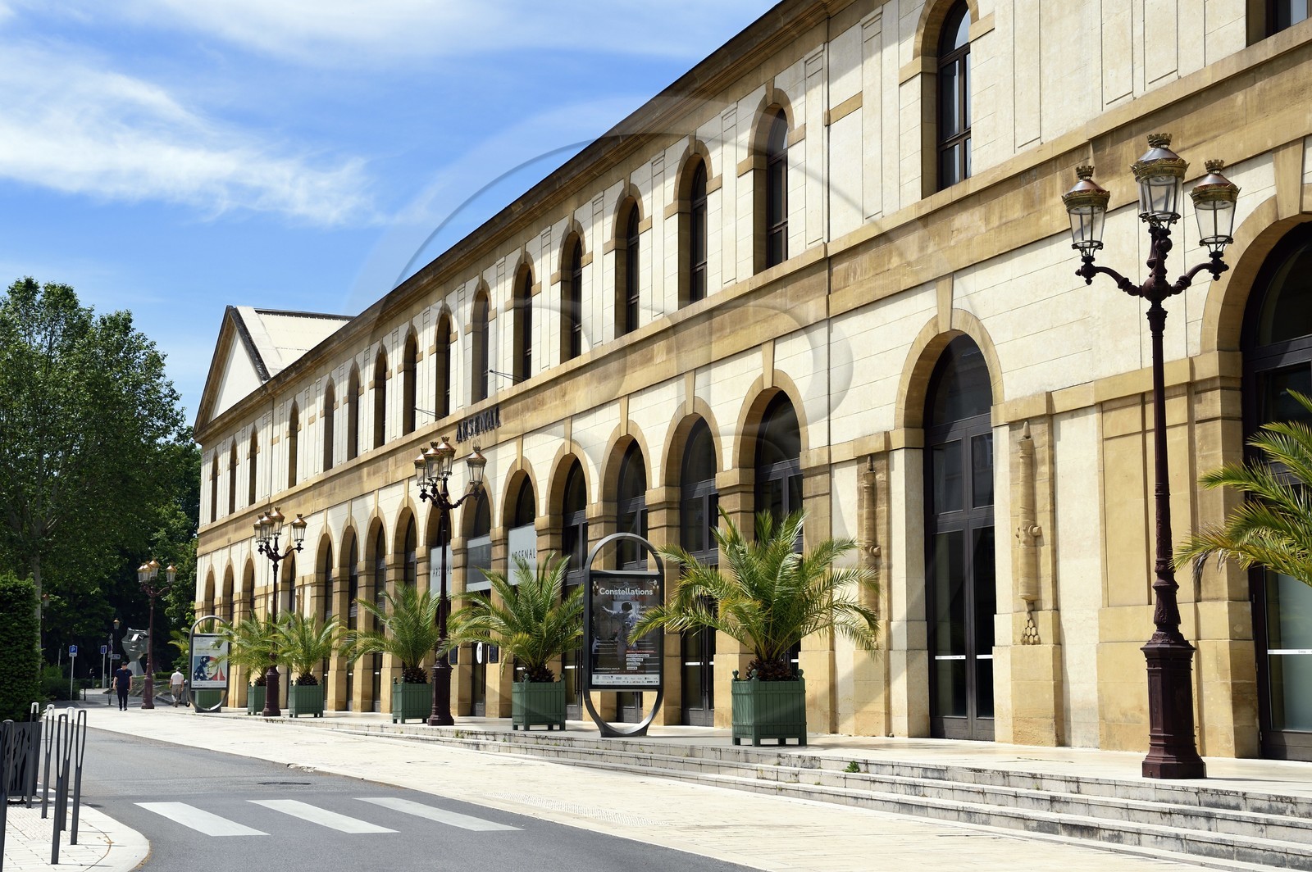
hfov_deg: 36.3
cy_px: 436
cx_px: 656
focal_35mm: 55
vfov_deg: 24.6
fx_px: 2003
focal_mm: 55
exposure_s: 1/250
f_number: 13
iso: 200
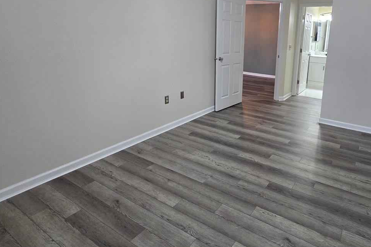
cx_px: 241
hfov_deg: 79.1
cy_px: 82
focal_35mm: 21
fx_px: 216
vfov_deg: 58.1
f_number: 2.2
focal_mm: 2.2
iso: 250
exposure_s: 1/60
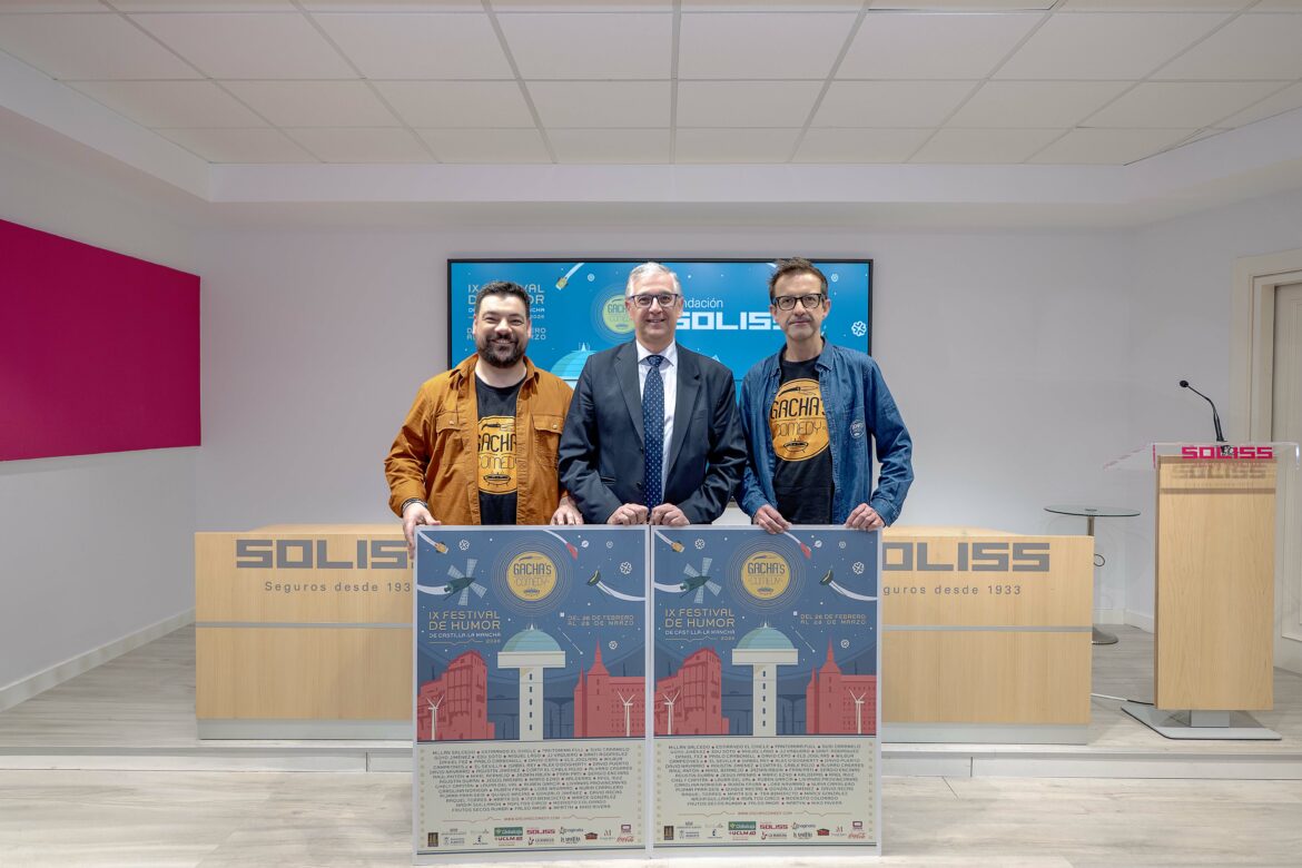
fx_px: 1736
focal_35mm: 48
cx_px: 651
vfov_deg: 28.1
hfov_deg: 41.1
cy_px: 434
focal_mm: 32
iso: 200
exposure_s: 1/200
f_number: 4
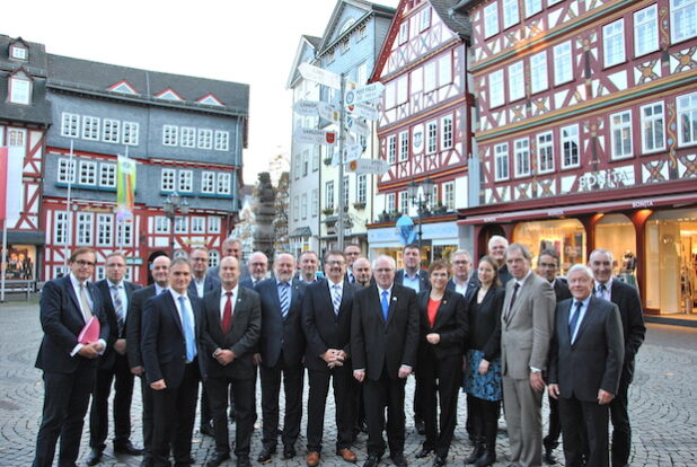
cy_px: 234
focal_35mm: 27
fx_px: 523
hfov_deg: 67.3
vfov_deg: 48.1
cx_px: 348
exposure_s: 1/80
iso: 400
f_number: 4.5
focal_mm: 18
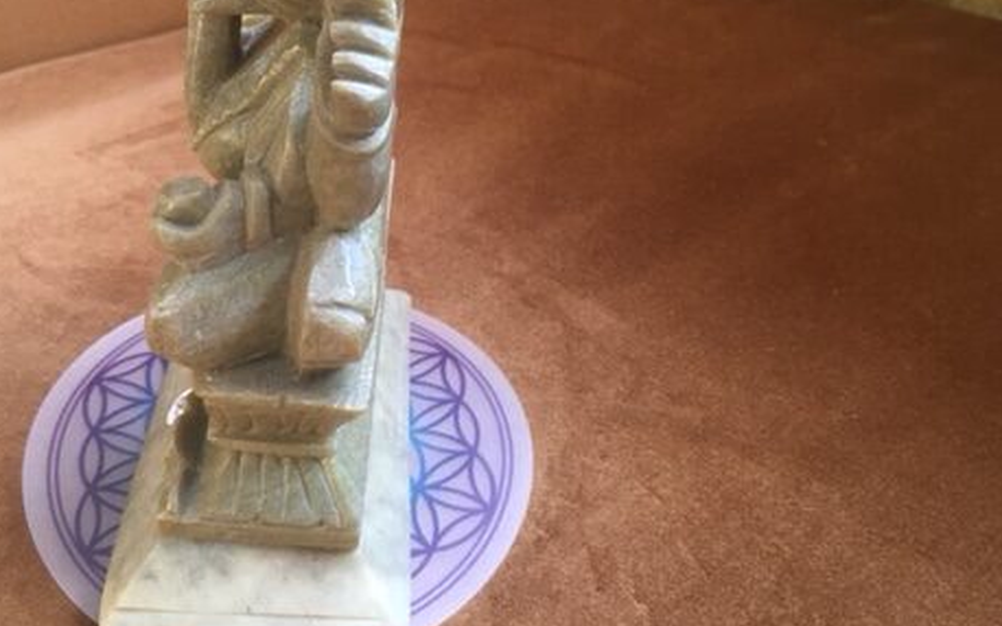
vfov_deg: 29.4
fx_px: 1174
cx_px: 372
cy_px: 160
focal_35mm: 43
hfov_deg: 45.8
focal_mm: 4.15
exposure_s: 1/33
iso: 100
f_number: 2.2
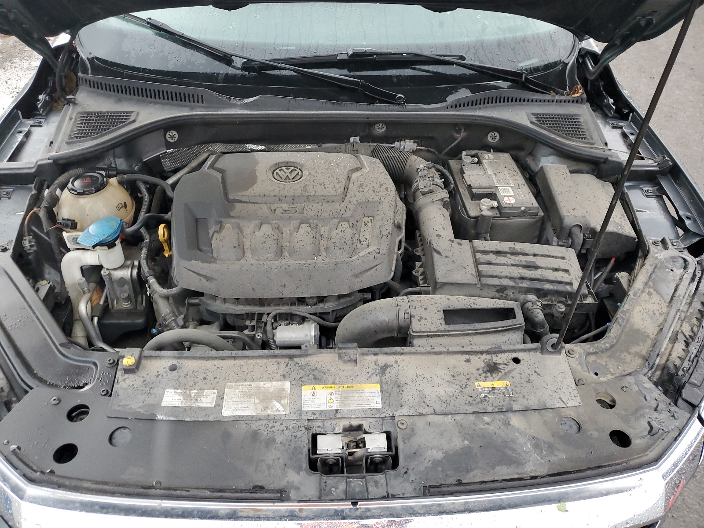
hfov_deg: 67.3
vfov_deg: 53.1
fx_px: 529
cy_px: 264
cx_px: 352
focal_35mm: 26
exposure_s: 1/60.2
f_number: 1.5
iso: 198
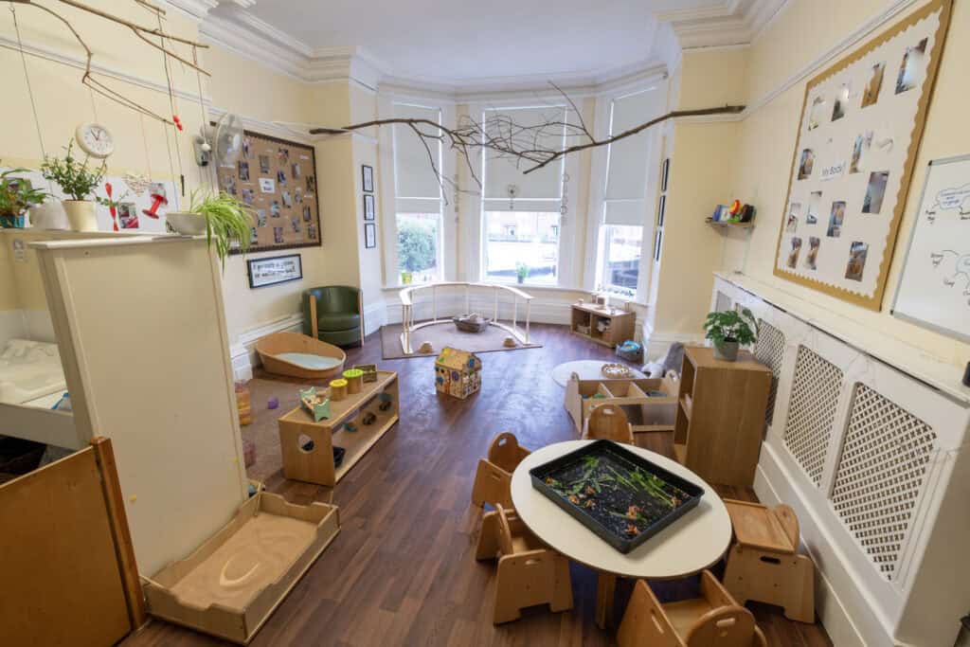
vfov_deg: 77.3
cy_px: 324
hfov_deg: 100.4
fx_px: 404
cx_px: 485
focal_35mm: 15
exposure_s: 1/50
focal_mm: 10
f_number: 5.6
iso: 1600
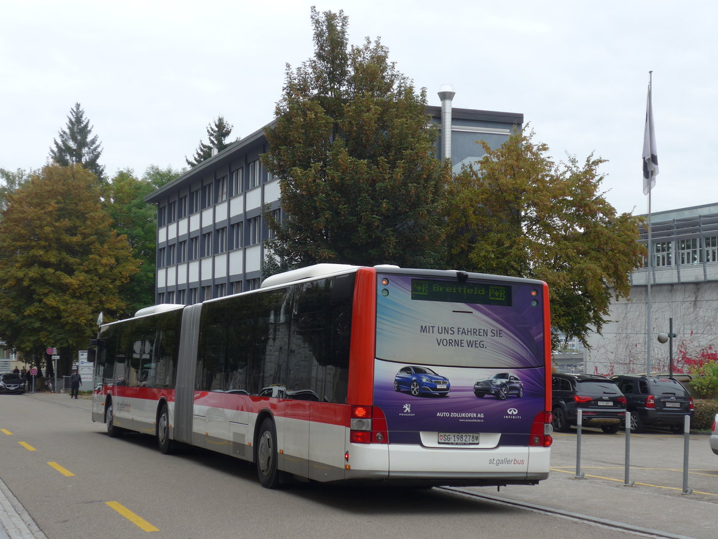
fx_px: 1161
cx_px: 356
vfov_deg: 26.1
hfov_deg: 34.4
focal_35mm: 56
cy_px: 273
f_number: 3.4
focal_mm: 11.3
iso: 80
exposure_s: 1/160
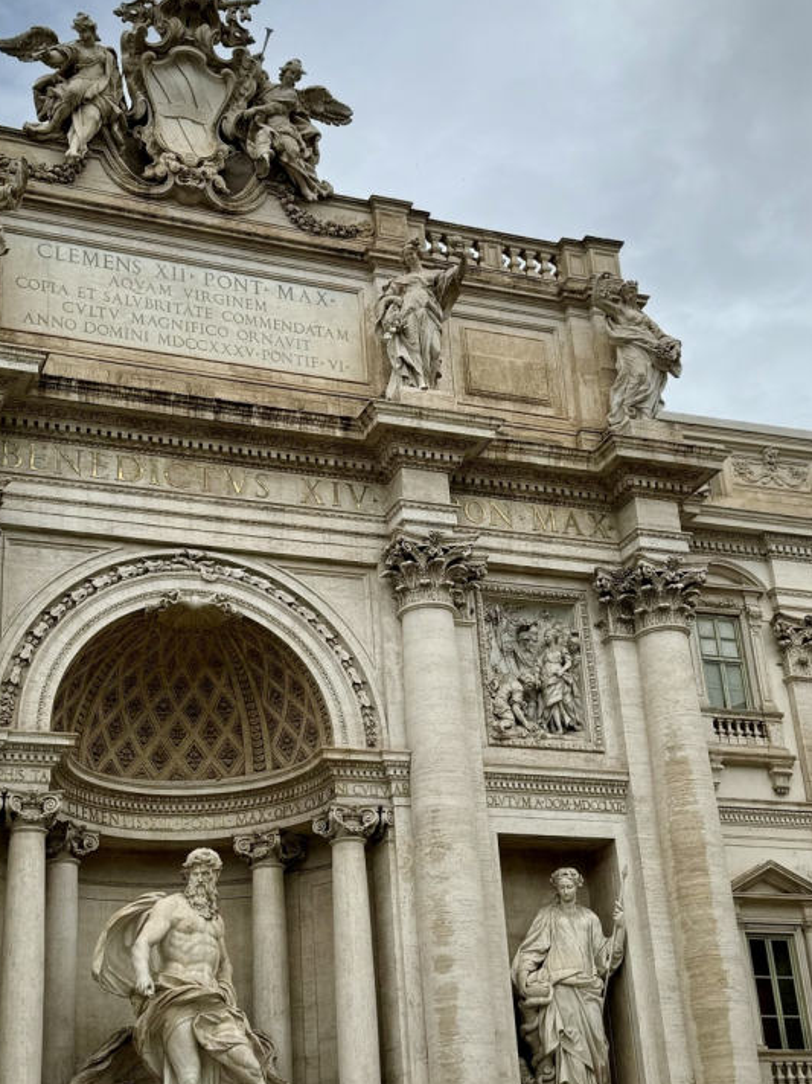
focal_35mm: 54
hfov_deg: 27.0
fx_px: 1689
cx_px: 404
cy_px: 553
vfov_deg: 35.5
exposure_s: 1/9009
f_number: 1.78
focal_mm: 6.76
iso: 80
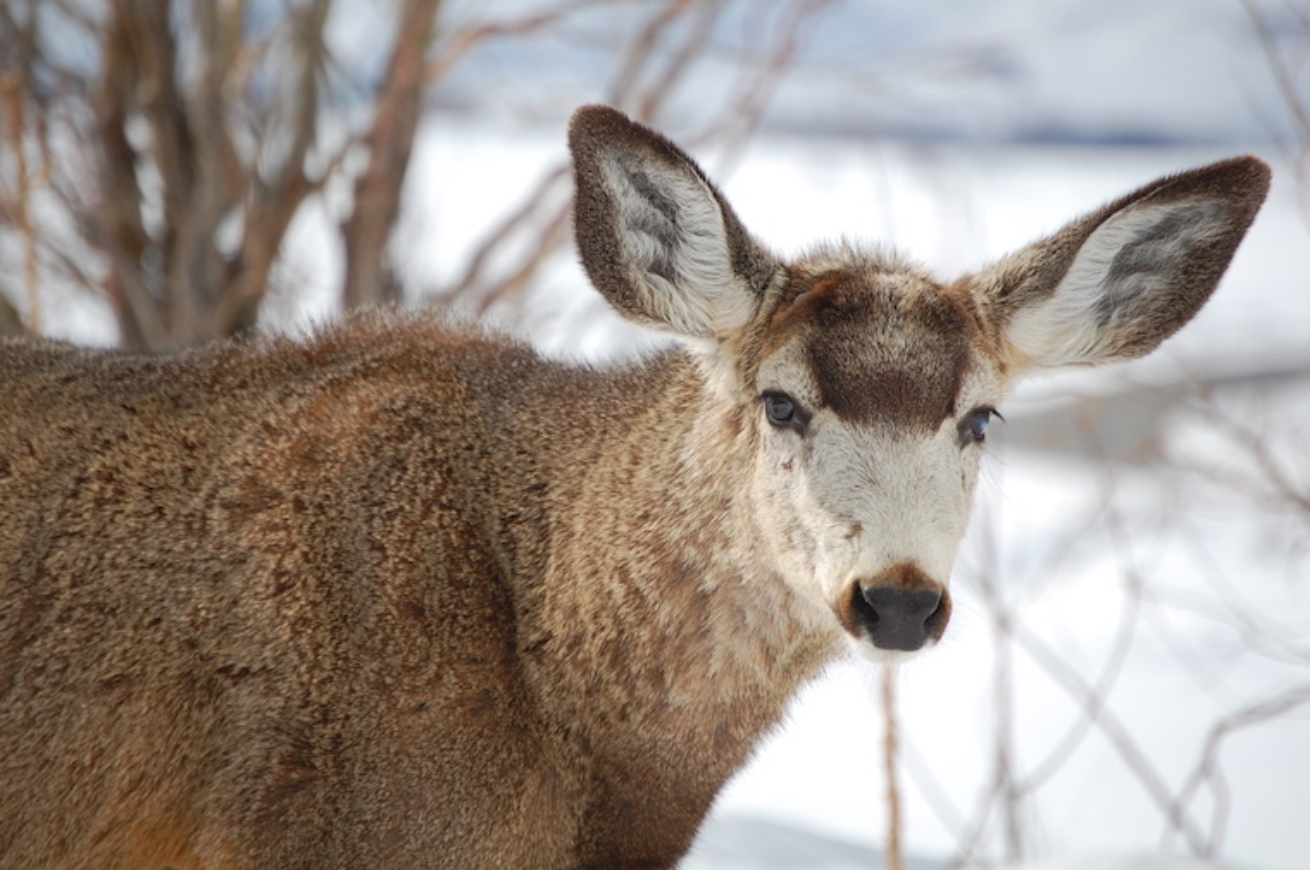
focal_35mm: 300
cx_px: 655
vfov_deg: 4.6
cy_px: 435
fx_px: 10905
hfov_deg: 6.9
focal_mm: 200
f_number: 5.6
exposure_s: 1/2000
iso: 320
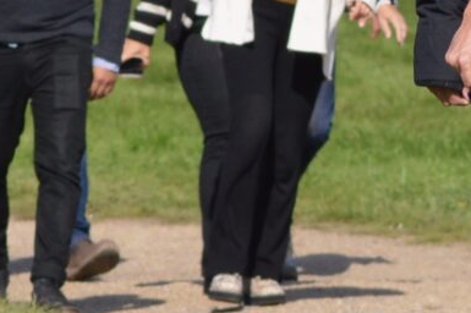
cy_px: 85
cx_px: -379
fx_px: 12480
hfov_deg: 2.2
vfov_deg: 1.4
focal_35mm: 955
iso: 200
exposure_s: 1/800
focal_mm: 85
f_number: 5
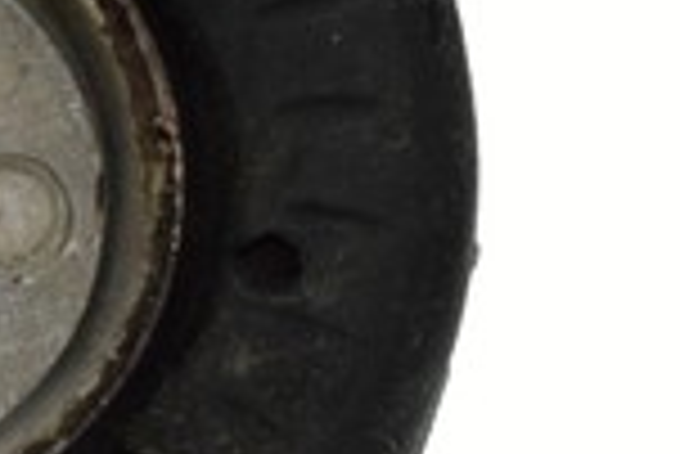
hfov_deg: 5.8
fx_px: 6620
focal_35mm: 350
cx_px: -198
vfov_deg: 3.9
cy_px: 249
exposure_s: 1/50
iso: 1600
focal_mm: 55
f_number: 10
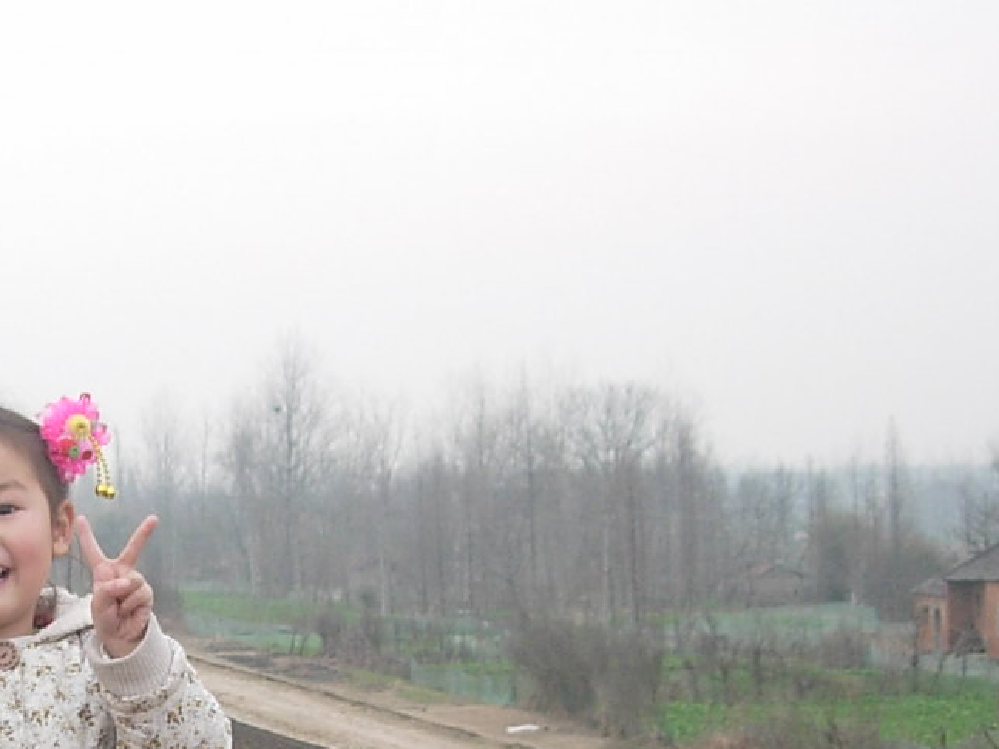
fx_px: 2712
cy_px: 791
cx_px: 137
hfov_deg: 20.5
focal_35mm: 94
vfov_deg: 15.4
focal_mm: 7.8
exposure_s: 1/373
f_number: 2.8
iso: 100
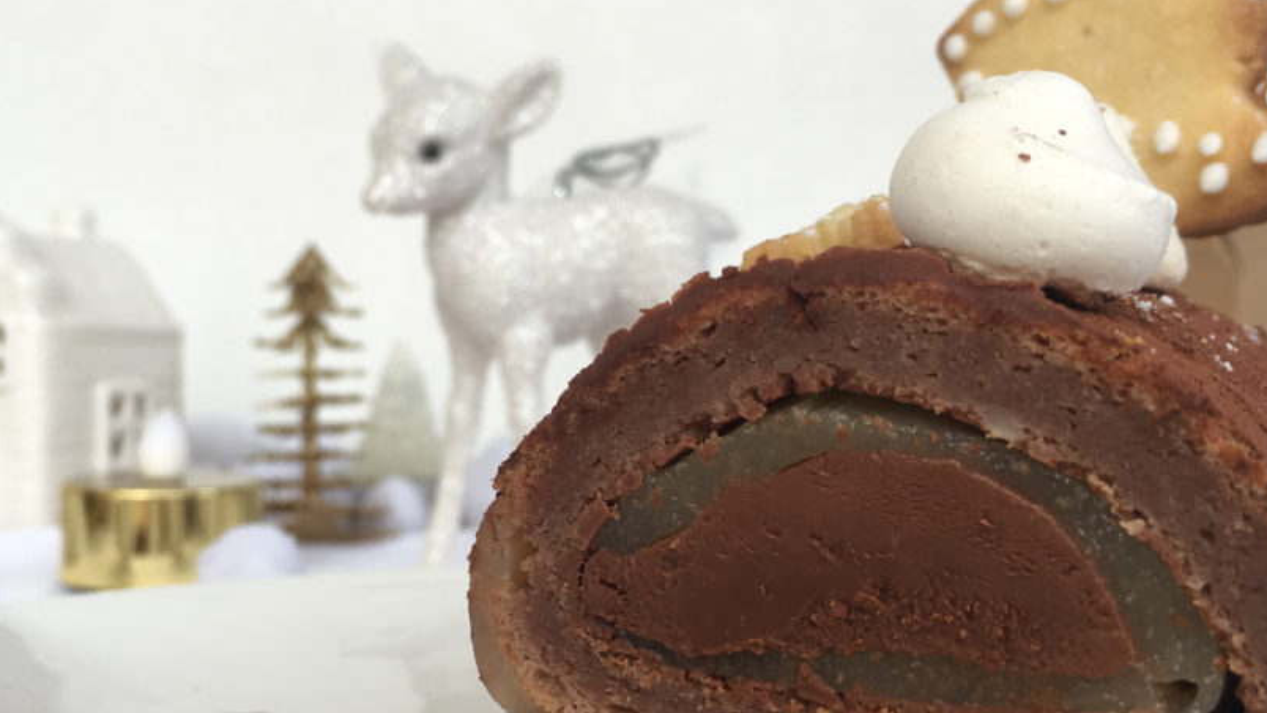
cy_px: 410
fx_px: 1545
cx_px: 566
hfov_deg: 44.5
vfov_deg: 25.9
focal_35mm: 46
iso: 25
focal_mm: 4.15
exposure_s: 1/122
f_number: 2.2
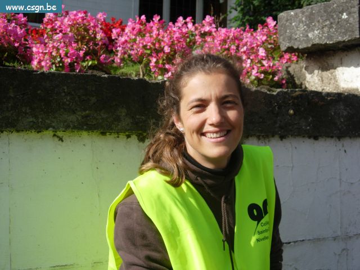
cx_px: 180
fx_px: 634
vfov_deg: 24.0
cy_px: 135
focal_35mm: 61
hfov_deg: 31.7
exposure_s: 1/966
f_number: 3.5
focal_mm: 12.7
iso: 64
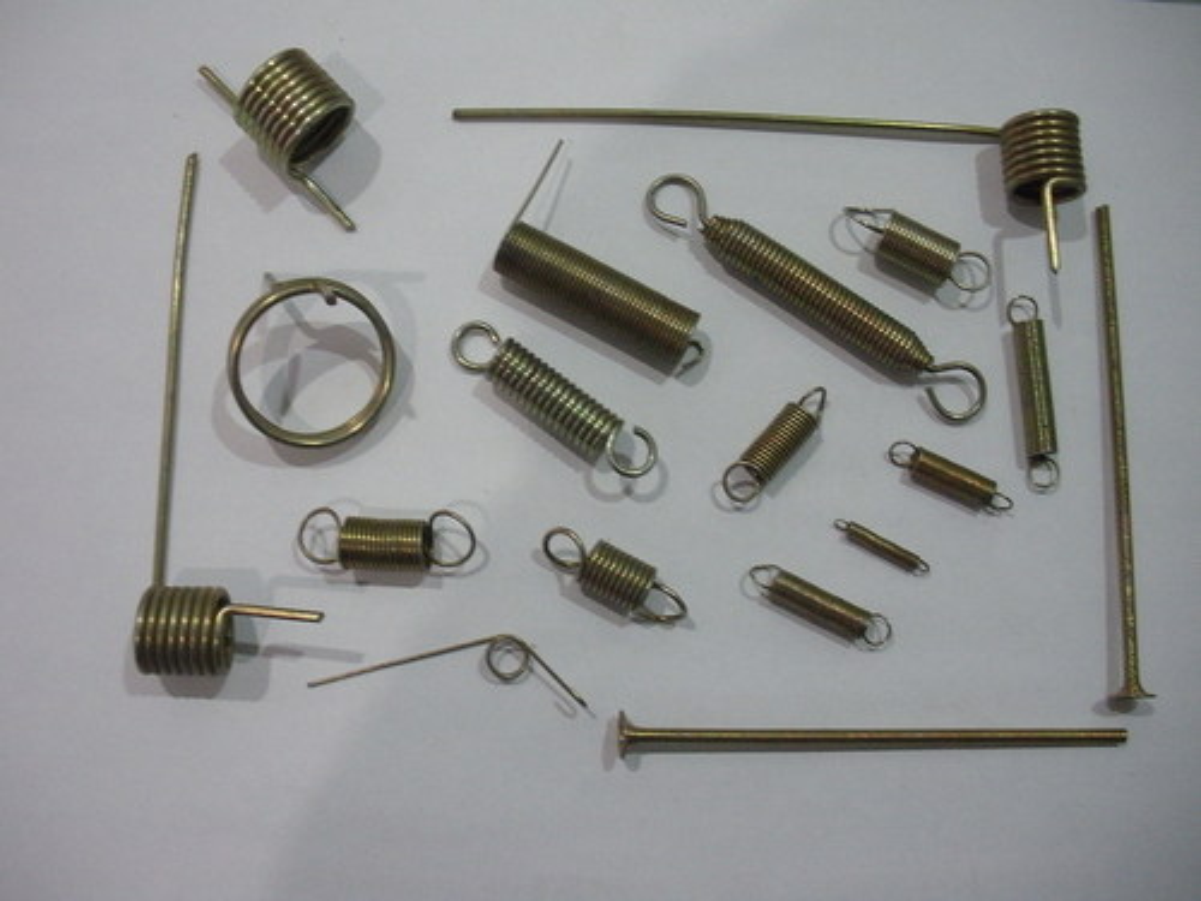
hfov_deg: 51.4
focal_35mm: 36
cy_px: 450
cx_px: 600
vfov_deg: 39.7
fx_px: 1249
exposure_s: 1/8
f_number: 3.5
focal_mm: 6.3
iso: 457
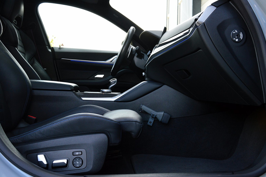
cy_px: 88
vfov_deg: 36.9
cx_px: 133
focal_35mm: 36
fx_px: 266
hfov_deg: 53.1
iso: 400
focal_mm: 24
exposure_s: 1/60
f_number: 8
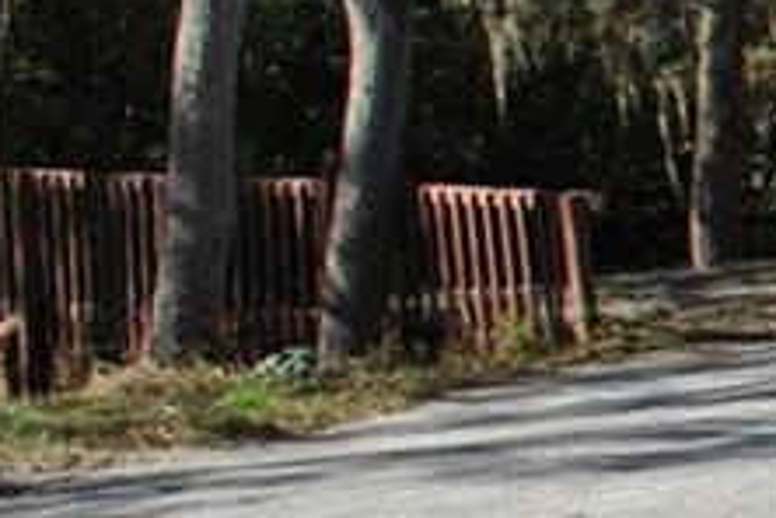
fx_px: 4203
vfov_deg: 7.0
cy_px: -74
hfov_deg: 8.0
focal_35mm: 195
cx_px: 2754
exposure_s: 1/250
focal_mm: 18
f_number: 8
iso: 100
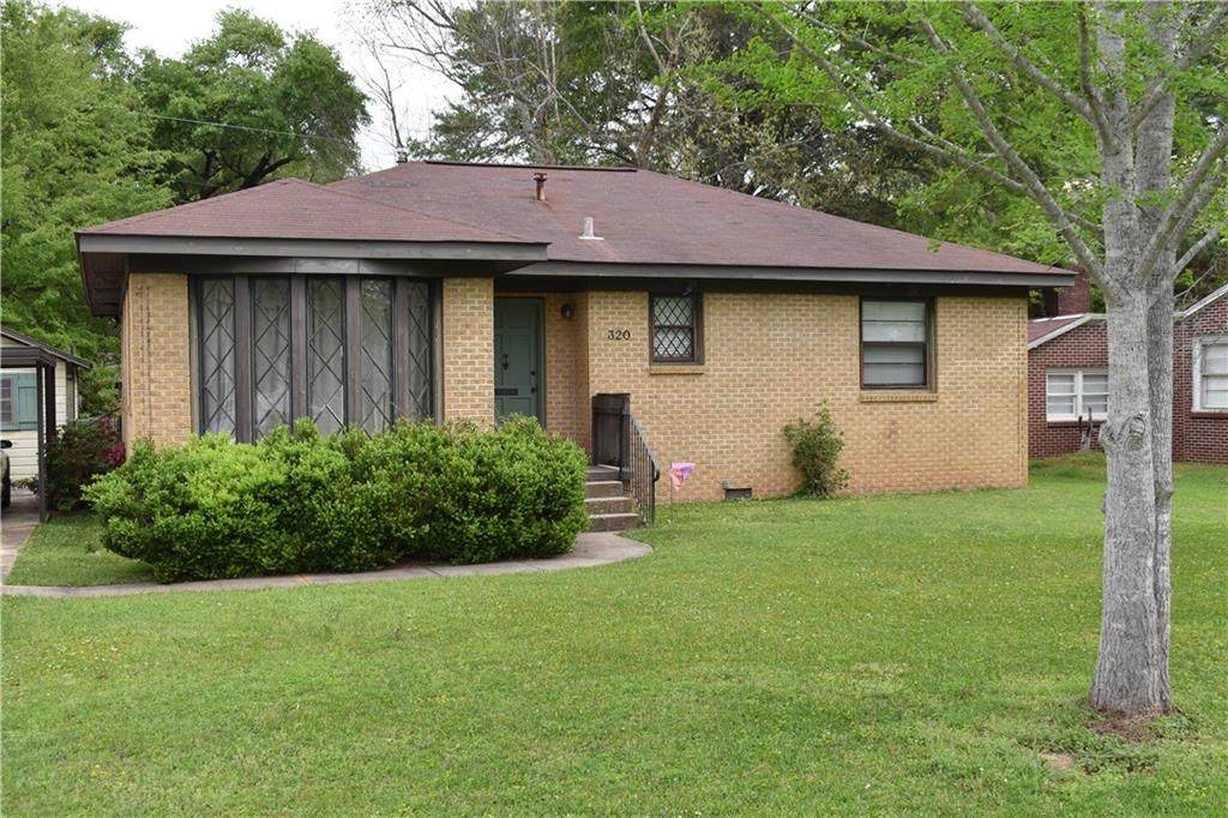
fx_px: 1330
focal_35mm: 39
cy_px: 409
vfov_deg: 34.2
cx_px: 614
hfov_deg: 49.6
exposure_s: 1/250
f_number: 8
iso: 220
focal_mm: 26
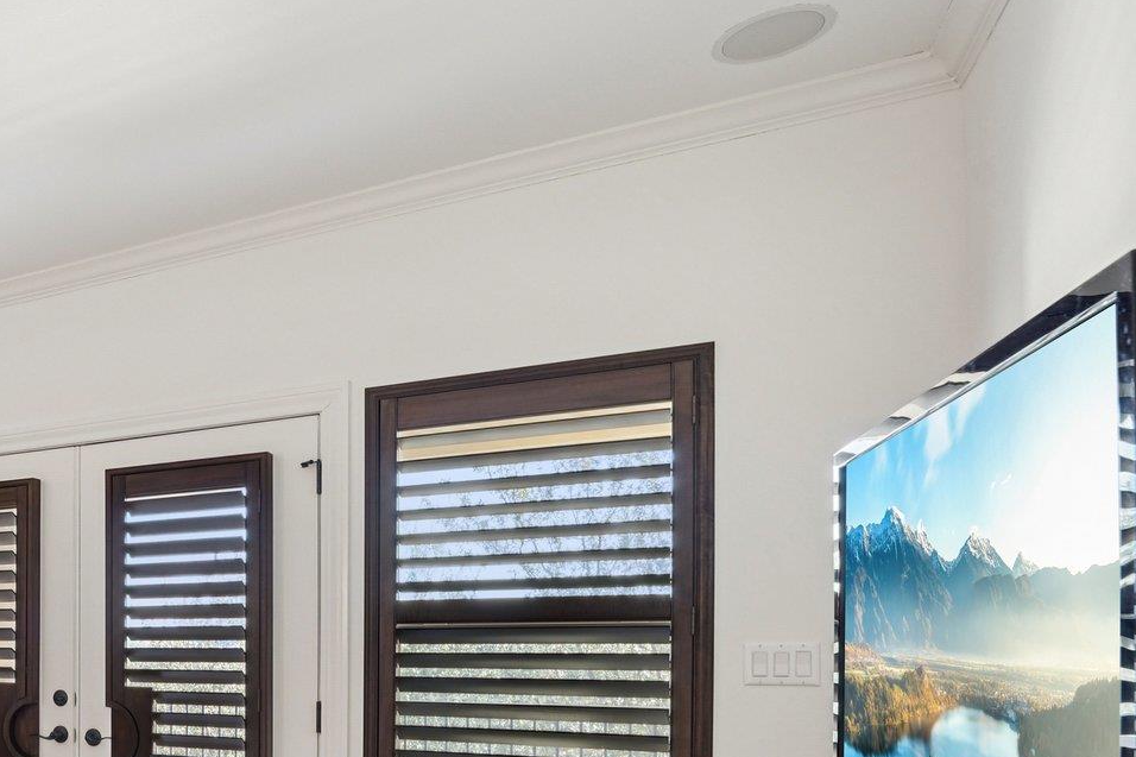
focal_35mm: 30
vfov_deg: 41.0
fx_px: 946
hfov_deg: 49.4
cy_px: 645
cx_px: -21
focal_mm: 14
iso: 800
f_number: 8
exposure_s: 1/25
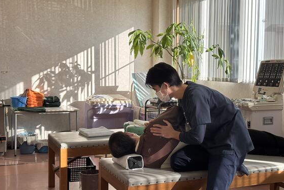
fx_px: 418
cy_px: 94
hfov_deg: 37.5
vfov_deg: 25.5
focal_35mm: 53
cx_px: 144
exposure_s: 1/645
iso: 64
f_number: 1.78
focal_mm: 6.76
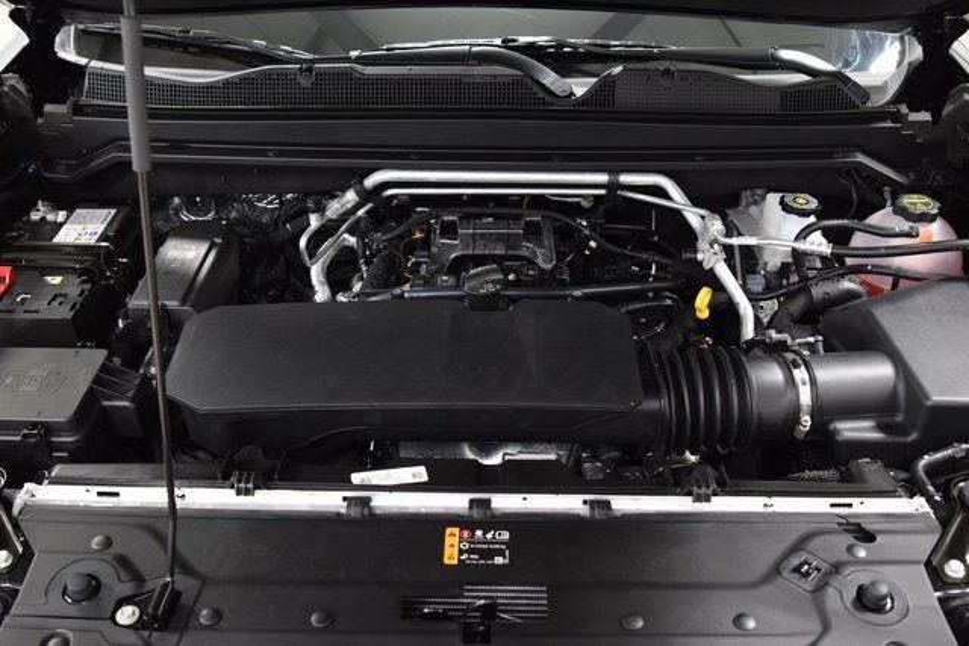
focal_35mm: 36
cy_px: 323
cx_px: 484
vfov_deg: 36.9
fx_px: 969
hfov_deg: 53.1
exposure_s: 1/15
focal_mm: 24
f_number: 5.6
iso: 1600
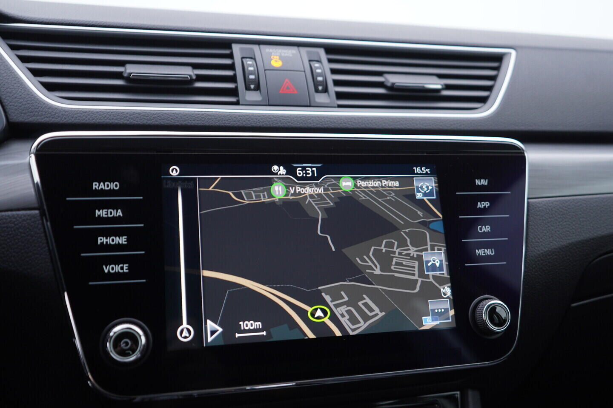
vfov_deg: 36.9
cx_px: 306
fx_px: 613
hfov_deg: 53.1
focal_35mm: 36
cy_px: 204
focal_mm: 24
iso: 125
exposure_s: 1/40
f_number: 2.8
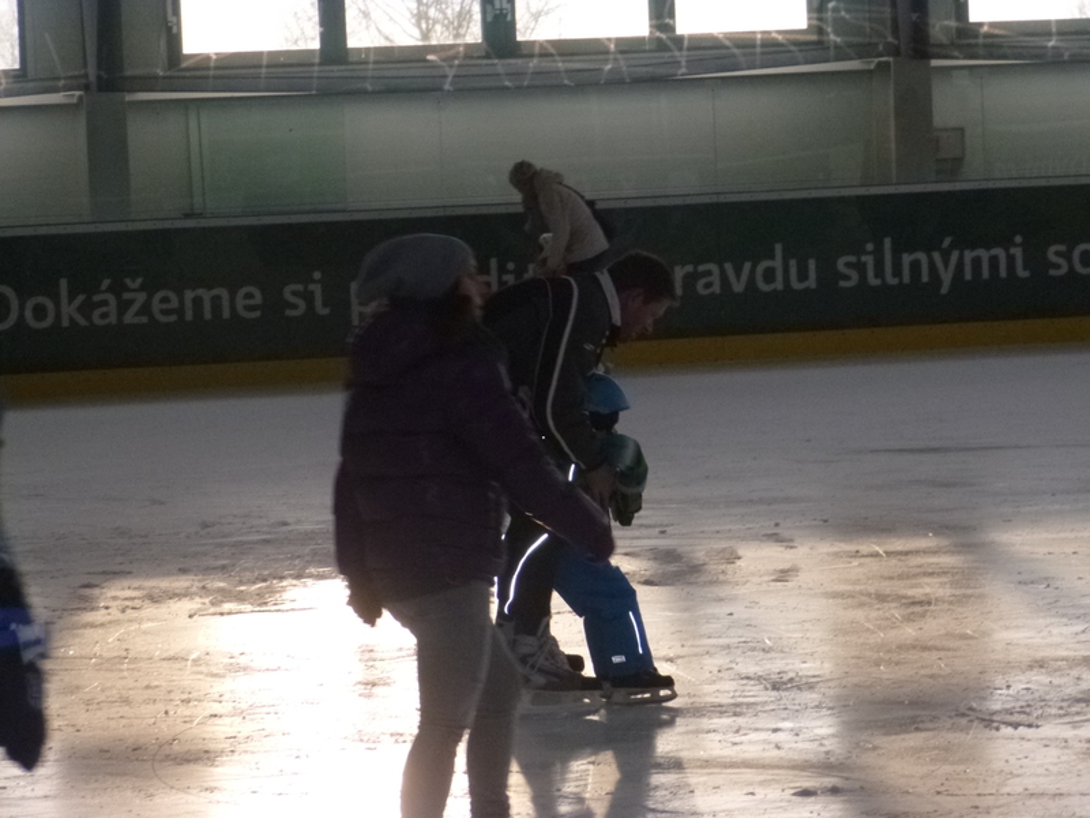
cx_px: 545
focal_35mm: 123
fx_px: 3873
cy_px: 409
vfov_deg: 12.0
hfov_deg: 16.0
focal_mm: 22.1
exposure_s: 1/125
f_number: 5.7
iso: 400
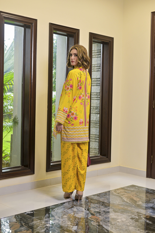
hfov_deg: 27.0
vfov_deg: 39.6
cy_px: 116
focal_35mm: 50
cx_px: 78
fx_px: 323
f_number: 2.8
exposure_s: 1/125
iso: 320
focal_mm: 50
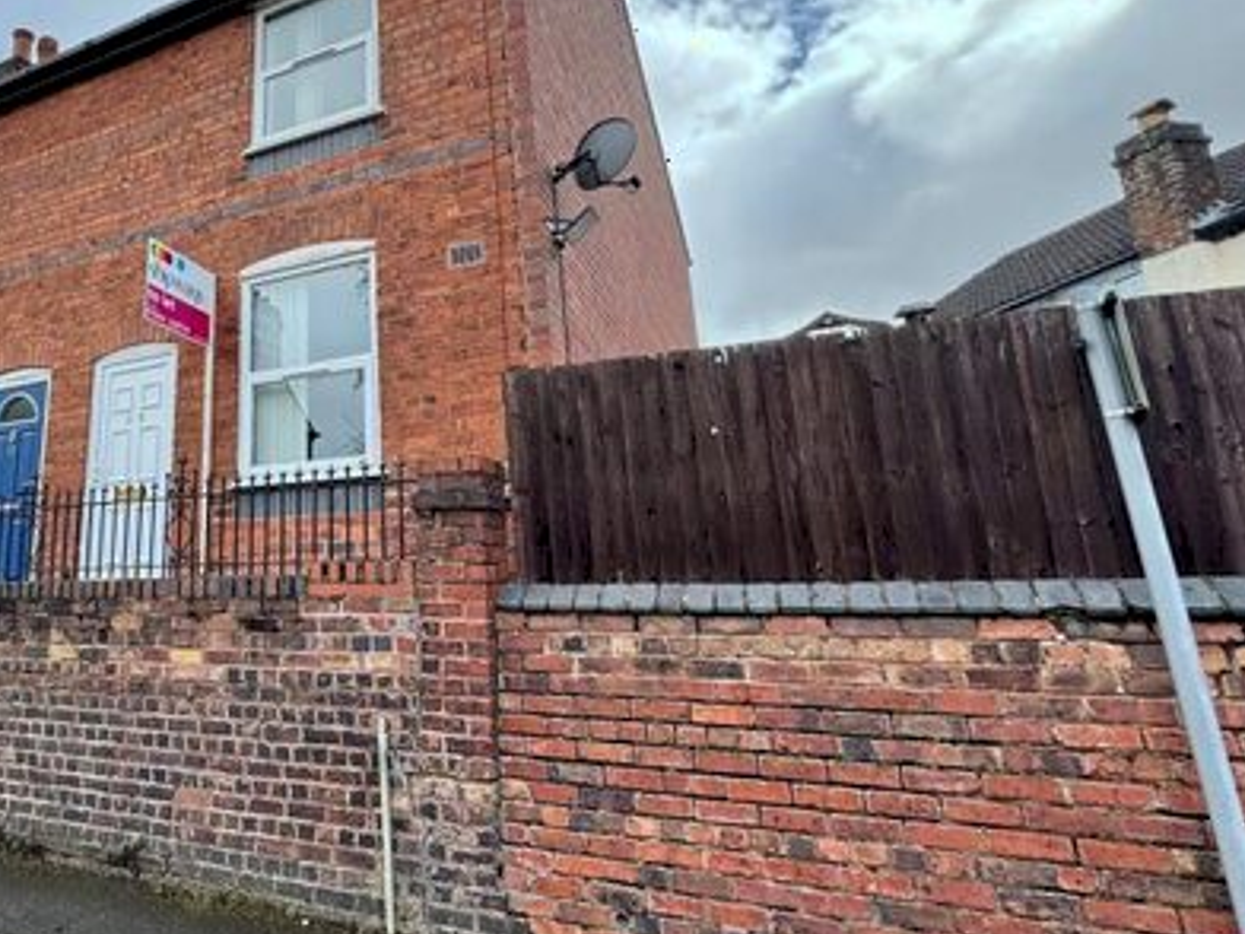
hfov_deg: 64.2
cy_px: 364
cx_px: 276
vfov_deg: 54.4
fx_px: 899
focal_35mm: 25
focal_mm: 2.22
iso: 40
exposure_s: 1/501
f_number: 2.2
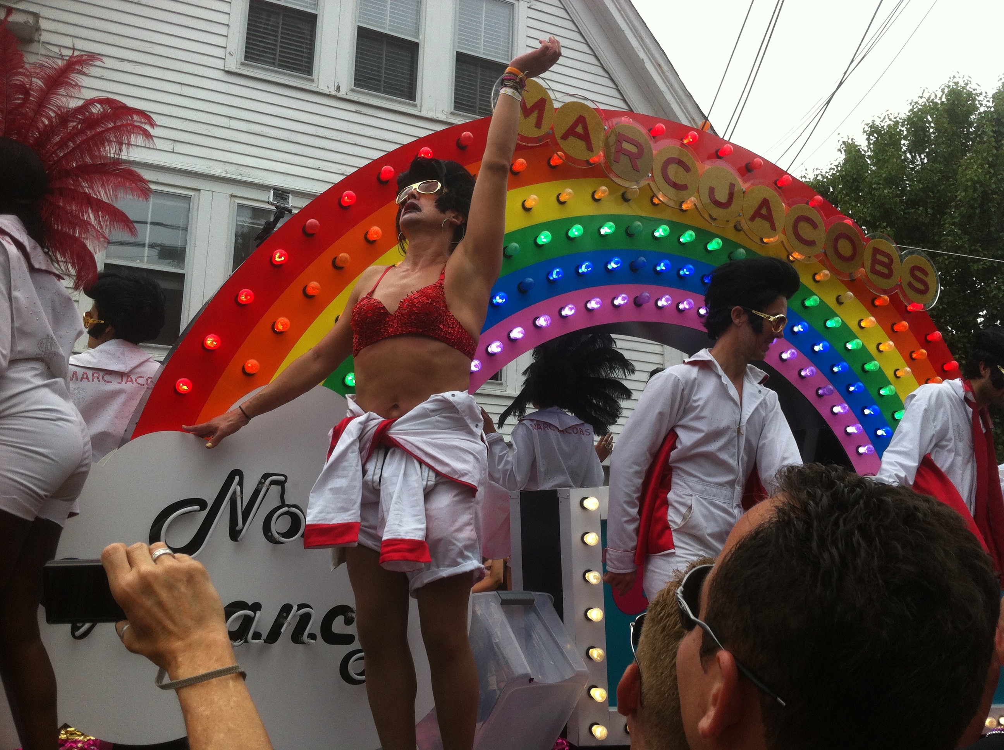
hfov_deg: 52.7
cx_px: 502
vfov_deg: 40.6
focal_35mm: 35
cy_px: 375
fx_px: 1014
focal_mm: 3.85
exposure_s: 1/331
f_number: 2.8
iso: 80
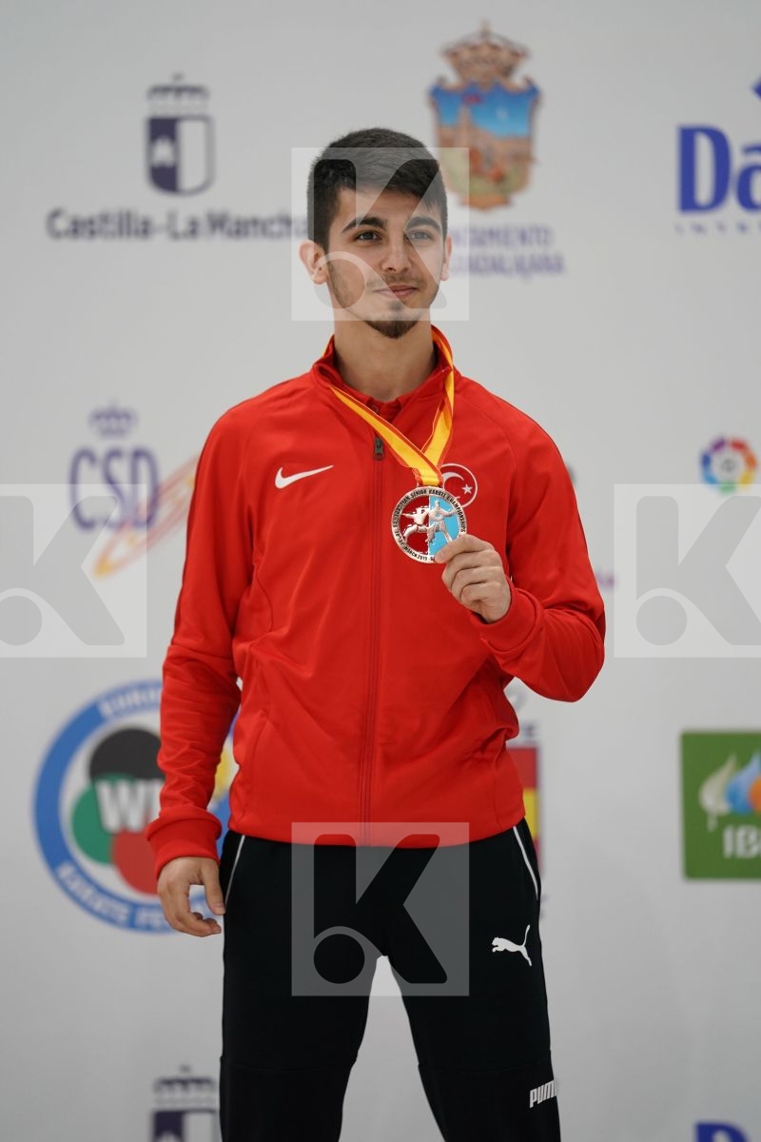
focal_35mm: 200
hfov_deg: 6.9
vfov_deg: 10.3
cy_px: 571
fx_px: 6341
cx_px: 380
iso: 1000
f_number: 2.8
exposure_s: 1/250
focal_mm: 200
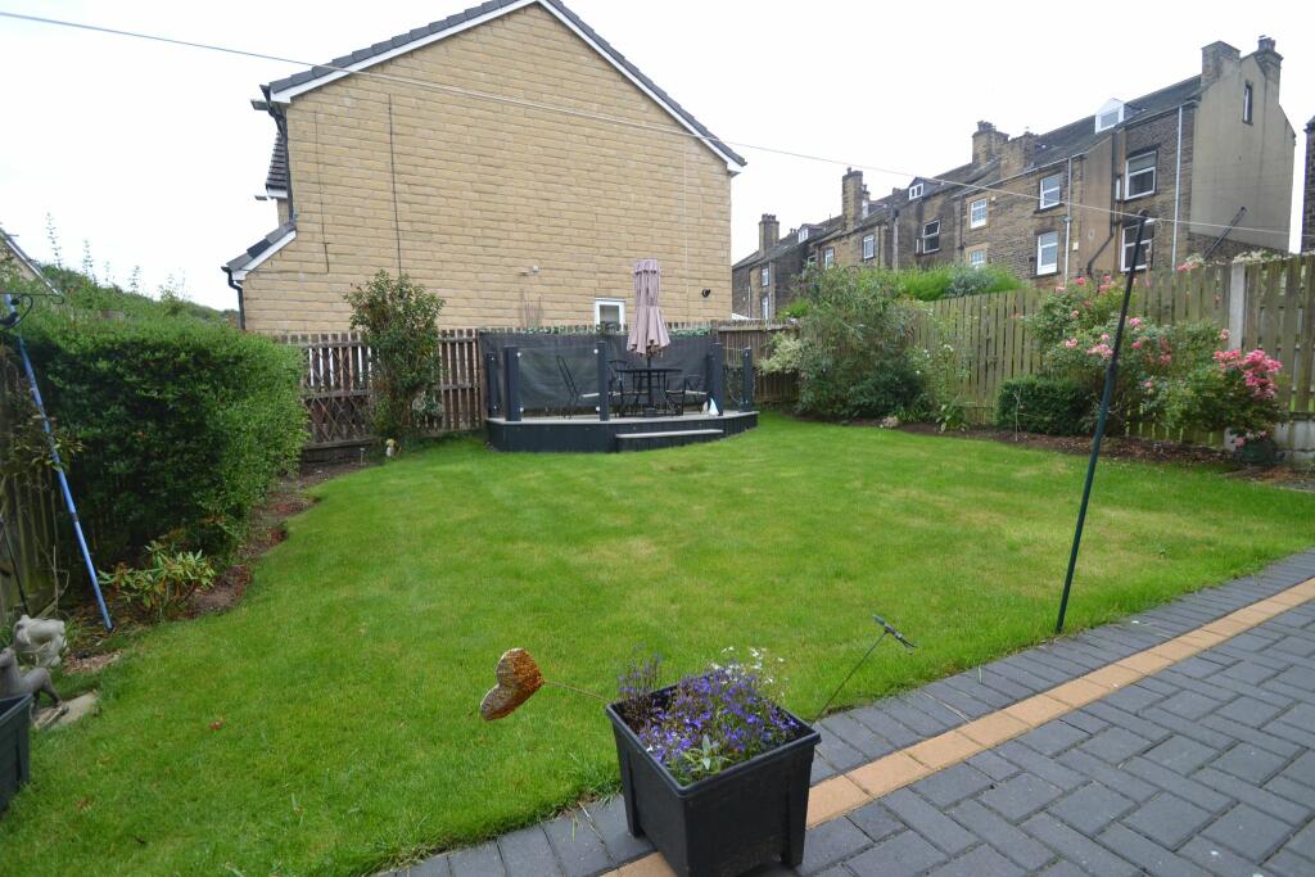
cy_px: 438
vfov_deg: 77.3
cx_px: 658
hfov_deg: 100.4
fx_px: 548
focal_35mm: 15
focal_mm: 10
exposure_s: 1/125
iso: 140
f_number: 5.6
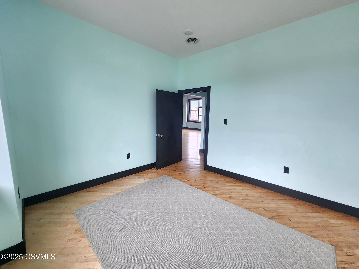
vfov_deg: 89.9
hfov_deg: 106.2
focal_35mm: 13
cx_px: 180
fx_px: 135
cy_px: 134
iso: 80
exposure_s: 1/120
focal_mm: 2.2
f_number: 2.2
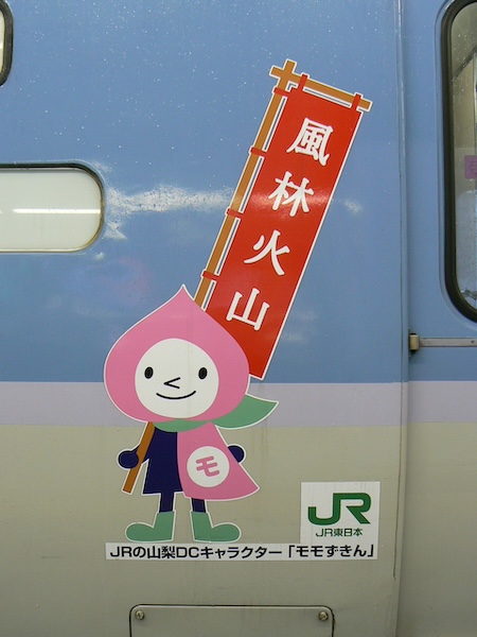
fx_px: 790
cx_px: 238
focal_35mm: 43
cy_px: 318
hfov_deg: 33.6
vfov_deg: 43.9
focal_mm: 6
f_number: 2.8
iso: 100
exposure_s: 1/30
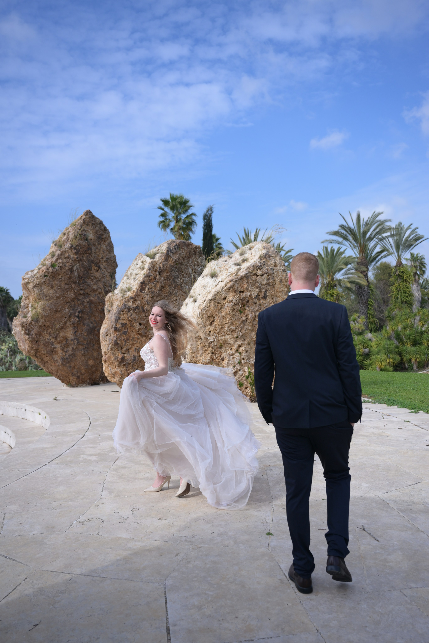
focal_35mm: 30
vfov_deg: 62.8
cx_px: 214
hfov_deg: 44.3
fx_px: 527
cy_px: 322
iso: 125
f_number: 3.5
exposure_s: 1/2000
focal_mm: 29.5
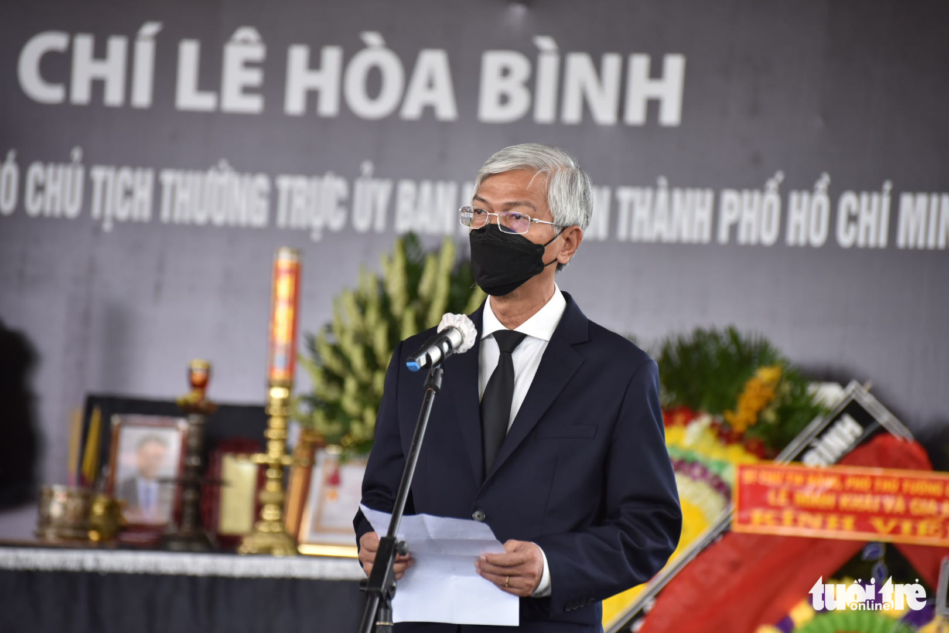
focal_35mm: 180
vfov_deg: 7.6
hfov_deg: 11.4
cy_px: 316
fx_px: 4745
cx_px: 474
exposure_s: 1/320
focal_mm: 180
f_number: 5
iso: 1000
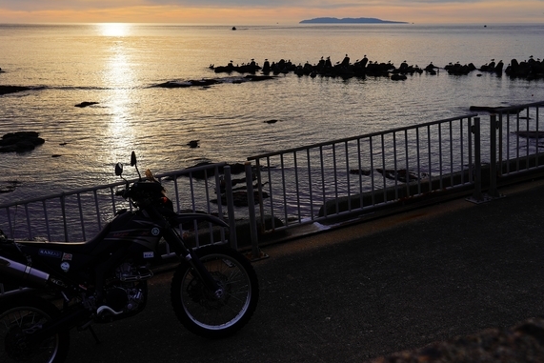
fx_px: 635
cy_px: 141
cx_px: 206
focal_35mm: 42
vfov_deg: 31.8
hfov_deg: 46.0
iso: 100
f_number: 8
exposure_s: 1/500
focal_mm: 30
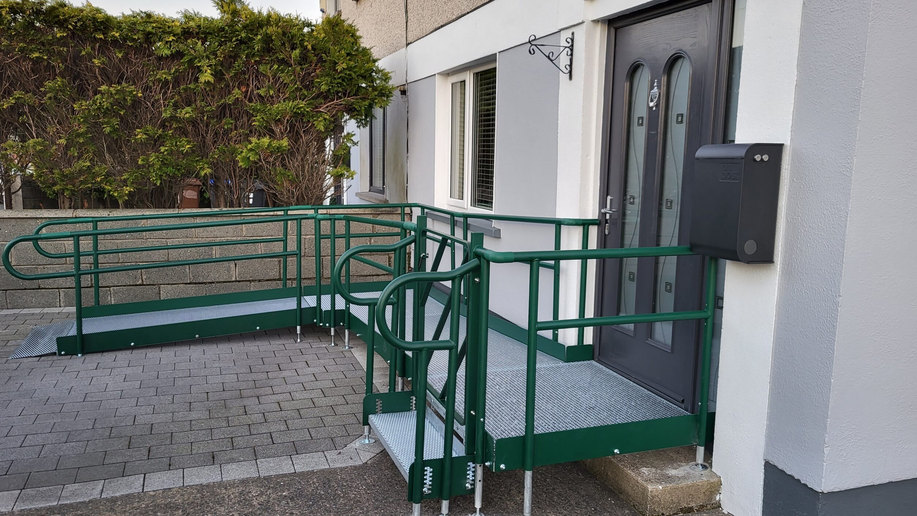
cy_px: 269
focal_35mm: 29
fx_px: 705
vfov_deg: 40.2
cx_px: 451
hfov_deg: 66.1
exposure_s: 1/100
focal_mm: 5.4
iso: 80
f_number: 1.8
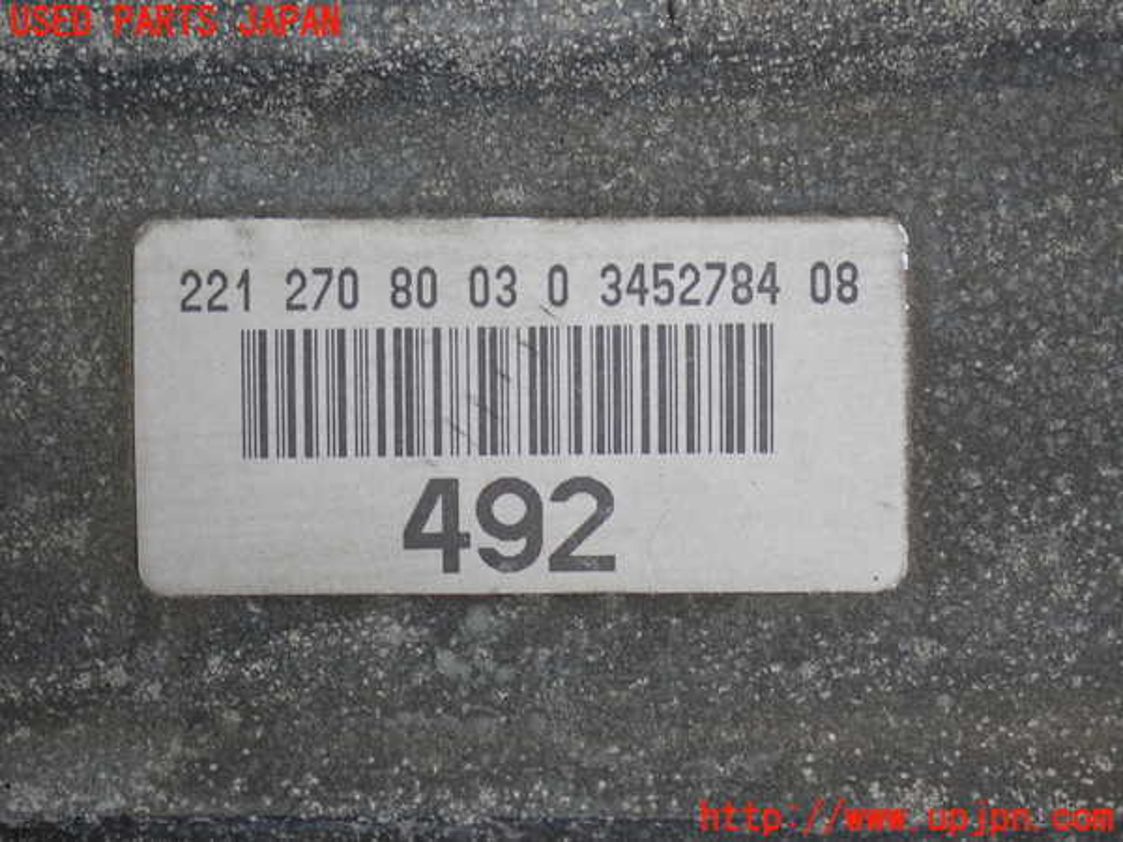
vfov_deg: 21.9
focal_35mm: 67
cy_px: 421
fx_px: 2174
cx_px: 562
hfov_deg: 29.0
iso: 200
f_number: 3.8
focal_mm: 11.88
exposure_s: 1/60
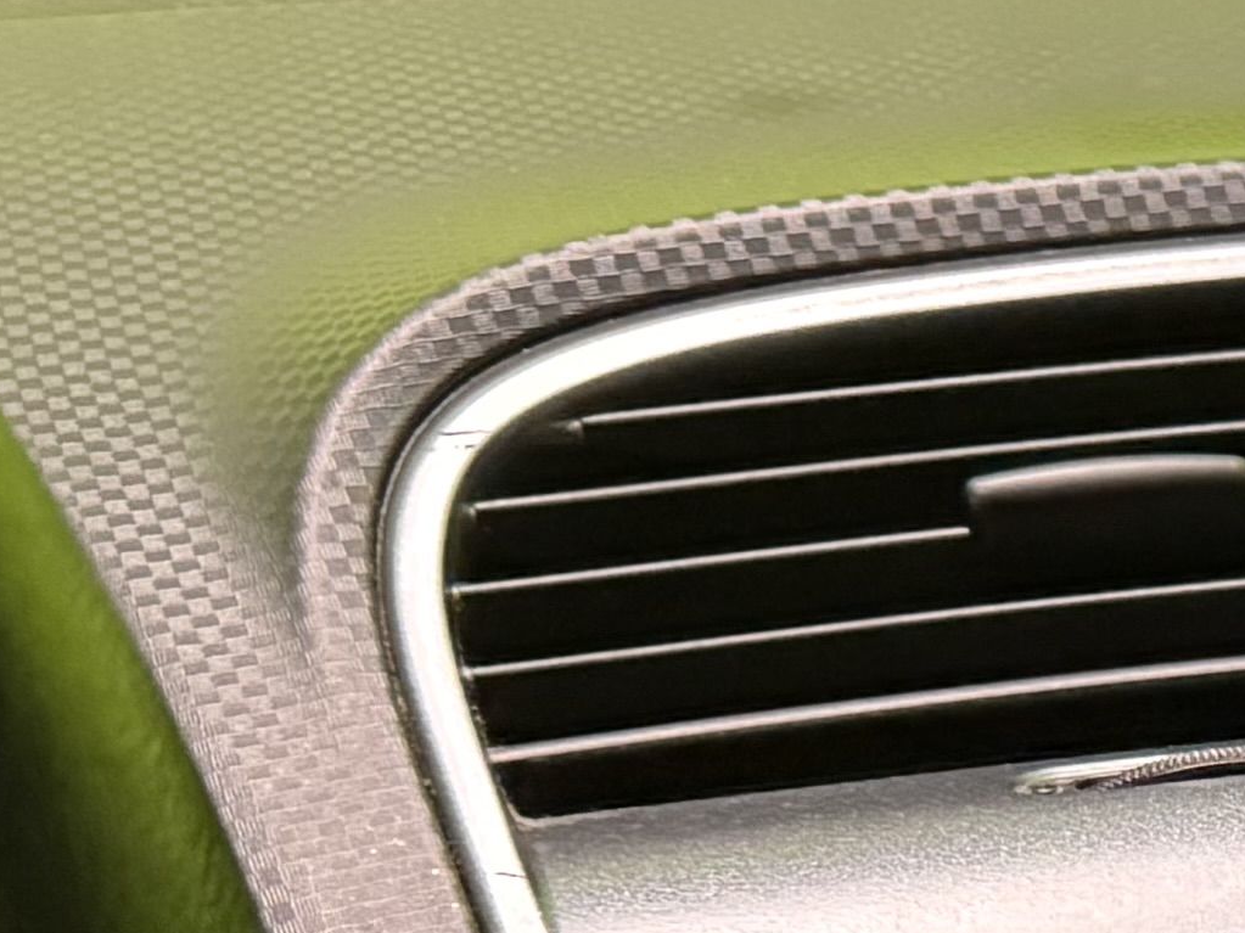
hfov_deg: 11.8
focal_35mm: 134
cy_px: 1406
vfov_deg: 10.7
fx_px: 4819
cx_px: 3032
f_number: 1.78
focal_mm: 6.76
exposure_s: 1/48
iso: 800
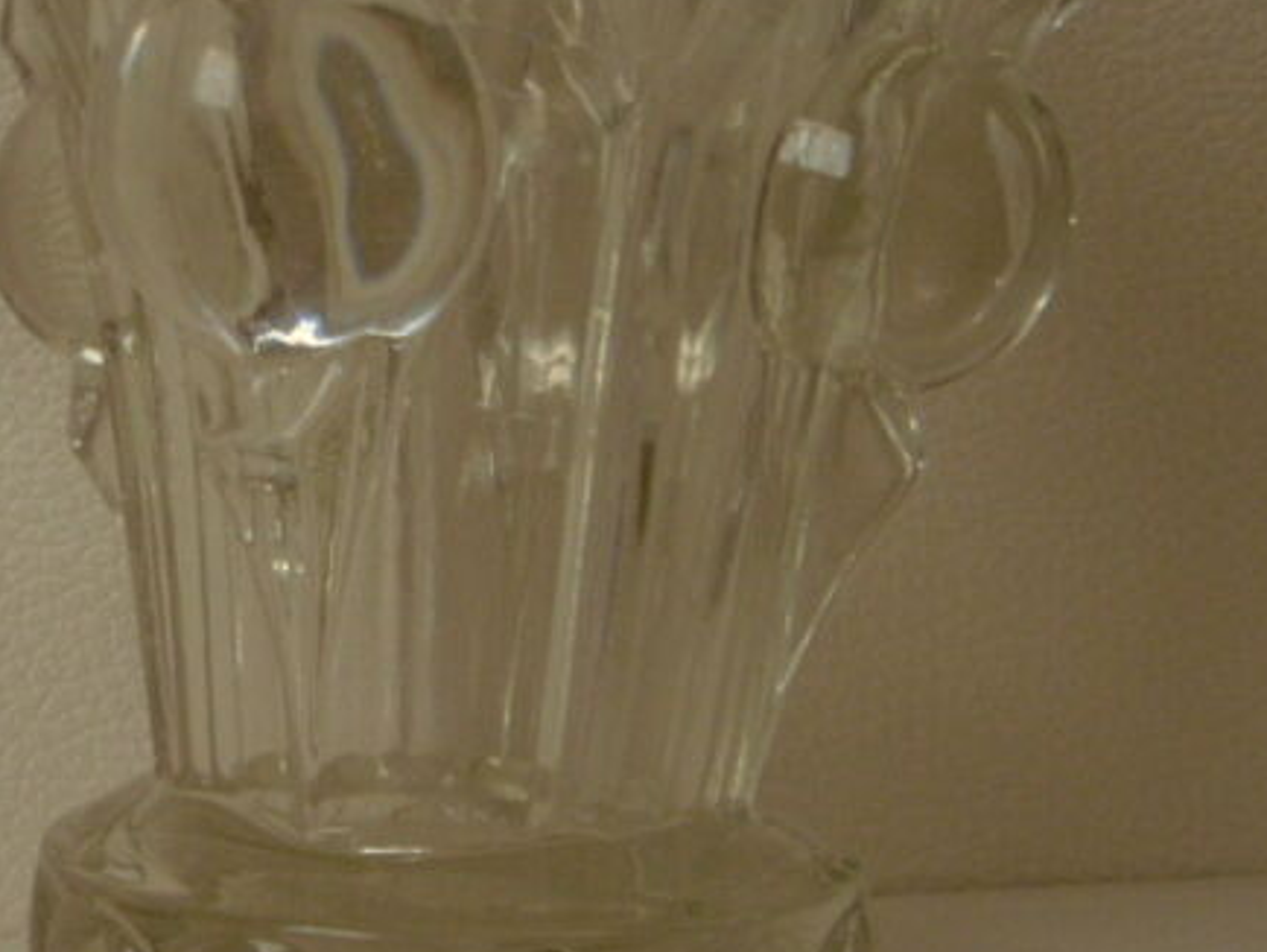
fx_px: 2051
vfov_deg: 26.1
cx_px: 365
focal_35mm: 56
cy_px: 523
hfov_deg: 33.8
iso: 400
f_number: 3.7
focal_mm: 6.8
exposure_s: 1/40
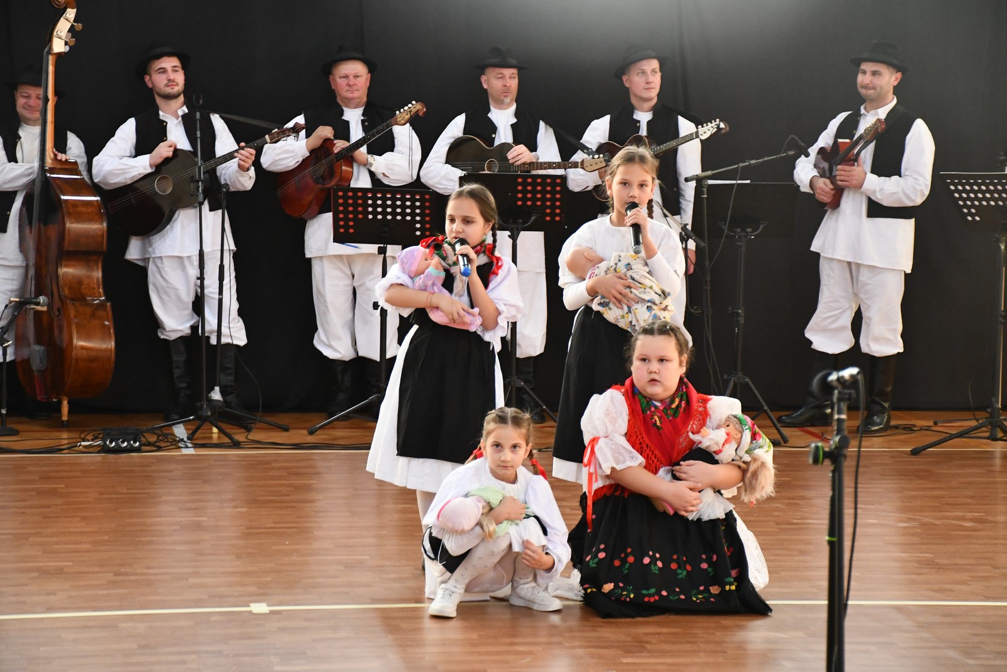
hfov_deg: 19.5
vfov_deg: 13.0
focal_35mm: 105
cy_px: 336
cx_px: 504
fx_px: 2937
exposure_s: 1/125
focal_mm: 70
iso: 3200
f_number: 5
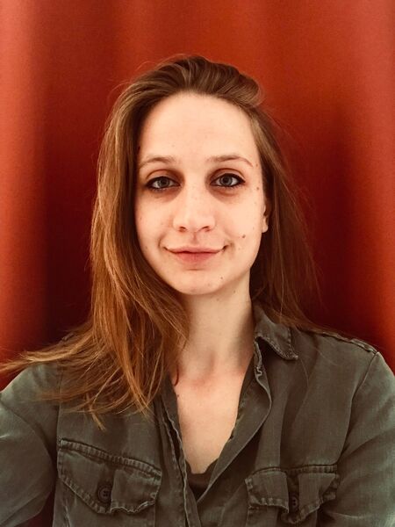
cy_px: 264
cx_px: 198
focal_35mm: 32
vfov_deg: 56.8
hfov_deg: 44.2
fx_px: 487
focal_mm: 2.87
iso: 250
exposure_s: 1/25
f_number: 2.2
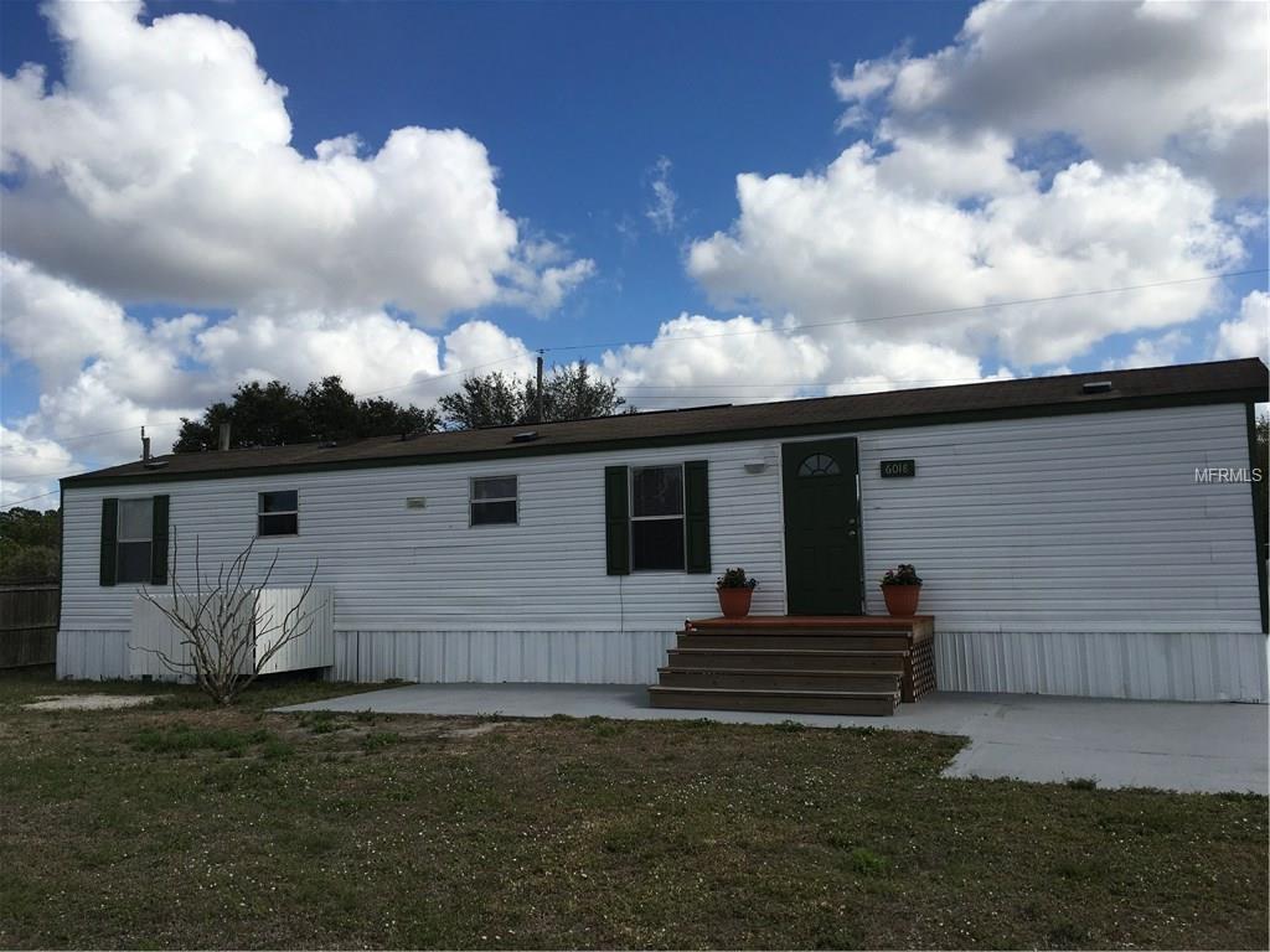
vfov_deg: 48.2
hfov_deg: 61.7
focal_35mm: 29
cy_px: 476
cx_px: 635
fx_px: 1064
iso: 25
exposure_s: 1/2959
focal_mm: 4.15
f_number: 2.2
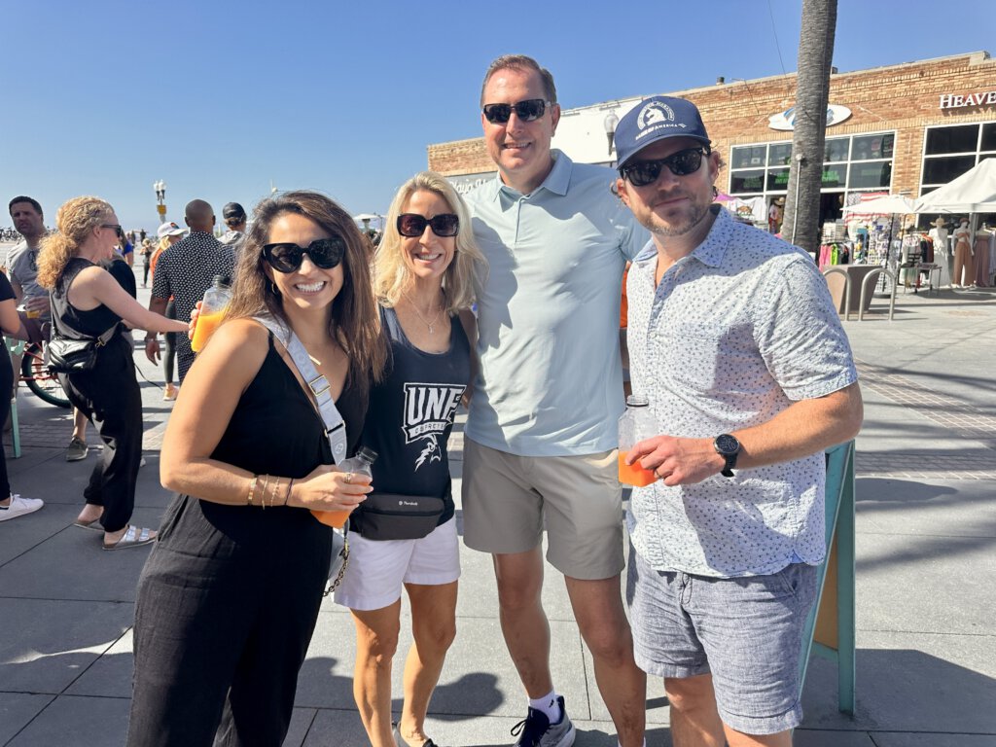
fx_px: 691
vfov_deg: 56.8
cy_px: 374
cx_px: 498
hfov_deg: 71.6
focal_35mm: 24
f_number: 1.78
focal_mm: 6.86
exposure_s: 1/3356
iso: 80
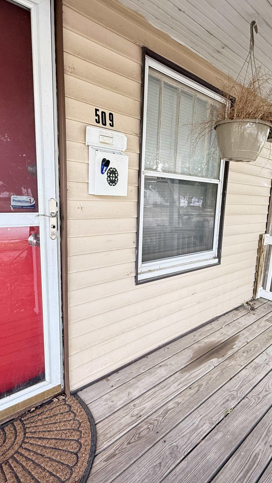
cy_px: 247
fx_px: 269
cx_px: 164
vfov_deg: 83.8
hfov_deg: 53.2
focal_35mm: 21
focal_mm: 2.22
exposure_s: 1/99
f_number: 2.2
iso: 250
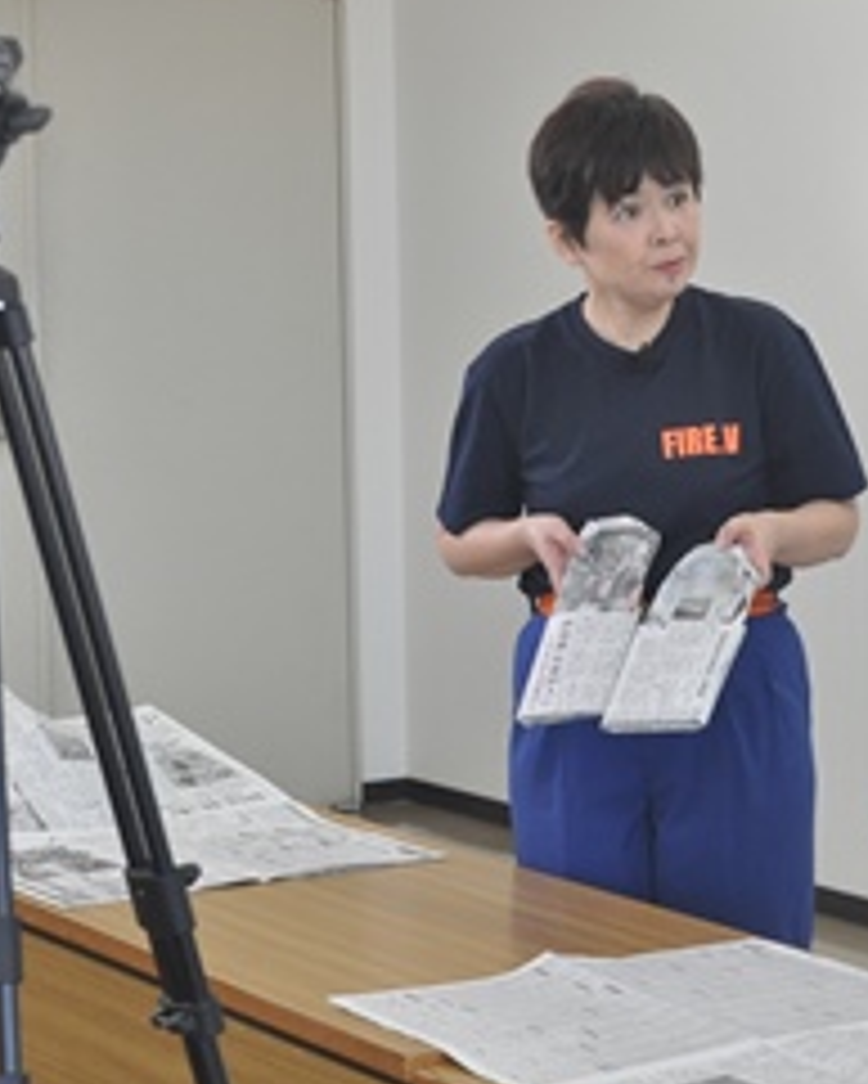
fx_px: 3530
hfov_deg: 14.0
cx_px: 490
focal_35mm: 110
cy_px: 513
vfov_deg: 17.5
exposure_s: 1/100
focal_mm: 42
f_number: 7.1
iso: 800
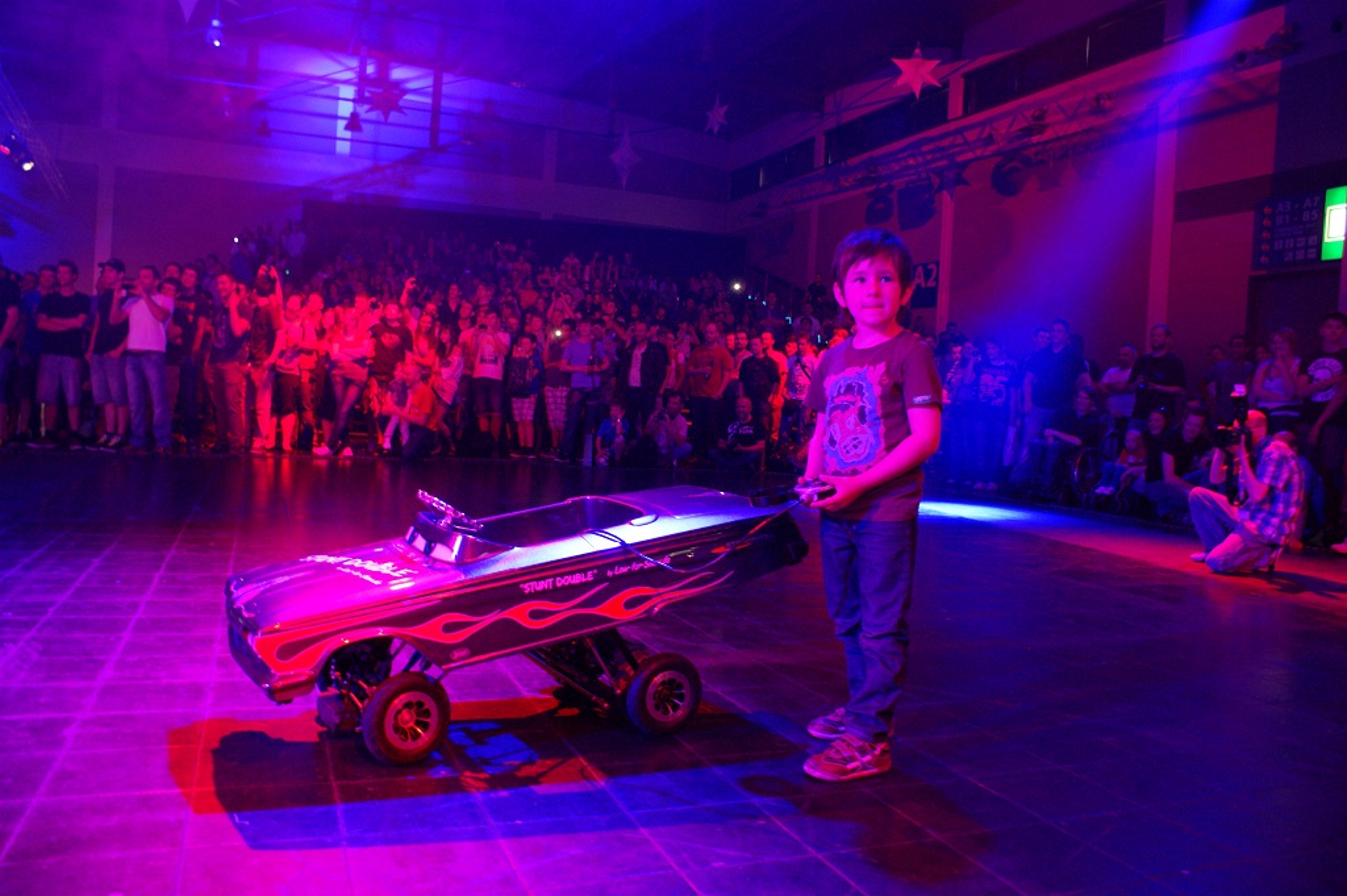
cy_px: 448
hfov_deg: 67.4
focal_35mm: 27
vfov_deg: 47.9
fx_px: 1009
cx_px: 674
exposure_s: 1/6
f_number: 3.5
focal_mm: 18
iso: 400
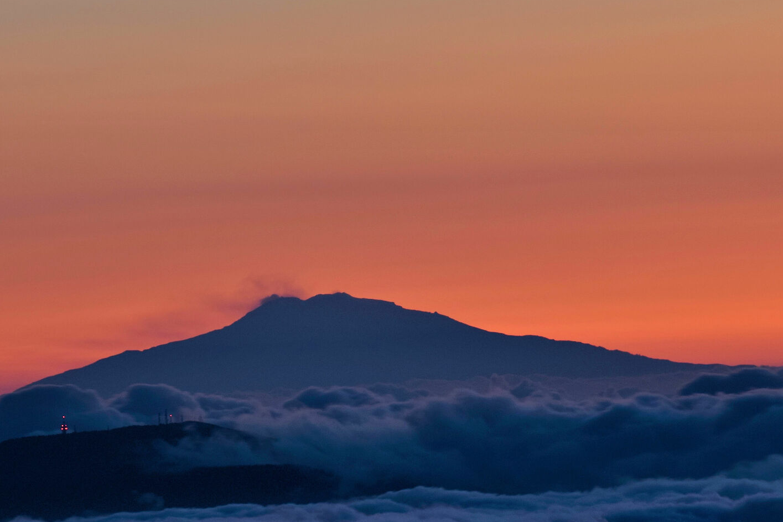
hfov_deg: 3.2
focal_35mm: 636
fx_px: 13830
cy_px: 337
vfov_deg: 2.2
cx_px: 235
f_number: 8
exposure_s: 2.5
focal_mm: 250
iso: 100
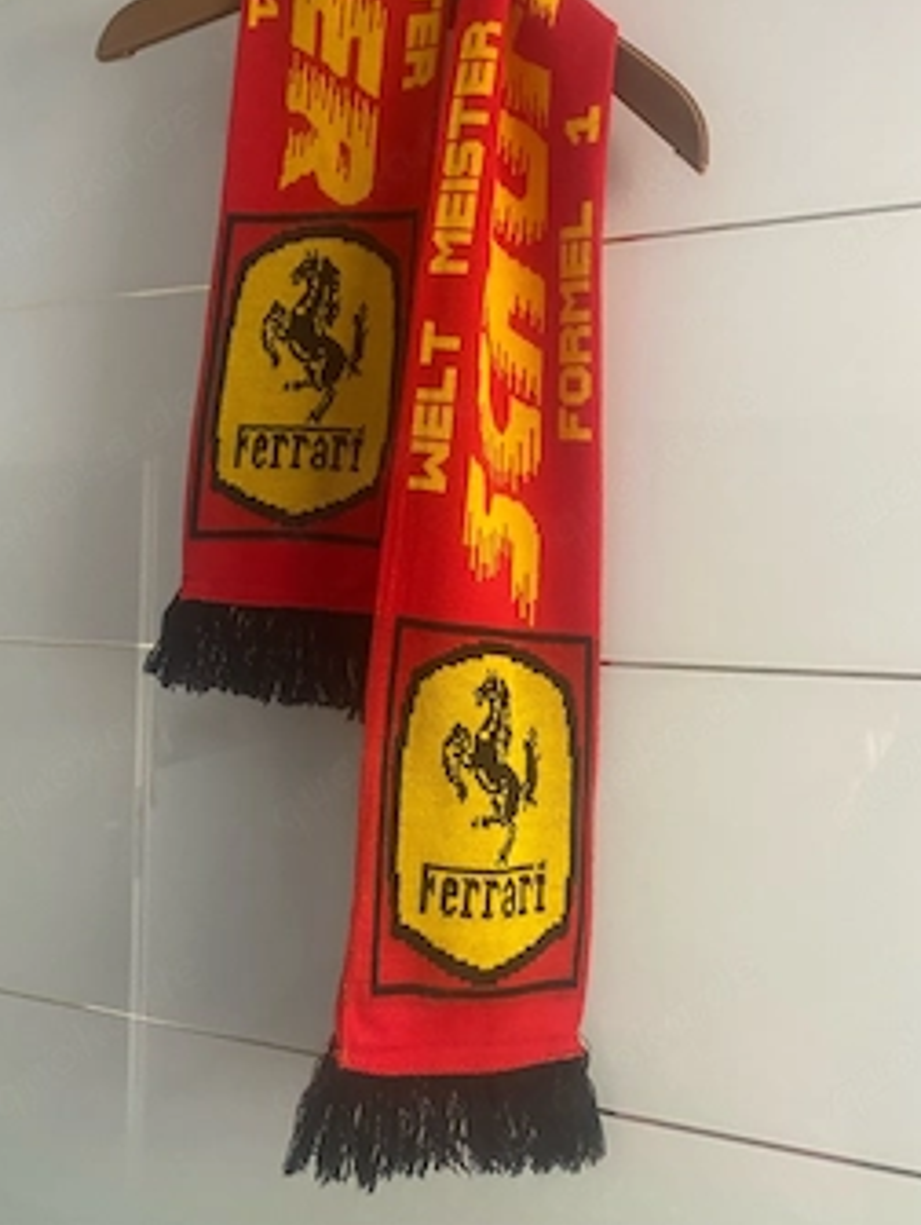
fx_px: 1098
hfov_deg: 45.5
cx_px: 453
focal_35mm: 31
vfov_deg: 57.9
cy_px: 505
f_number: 1.8
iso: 320
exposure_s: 1/60
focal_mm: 4.25
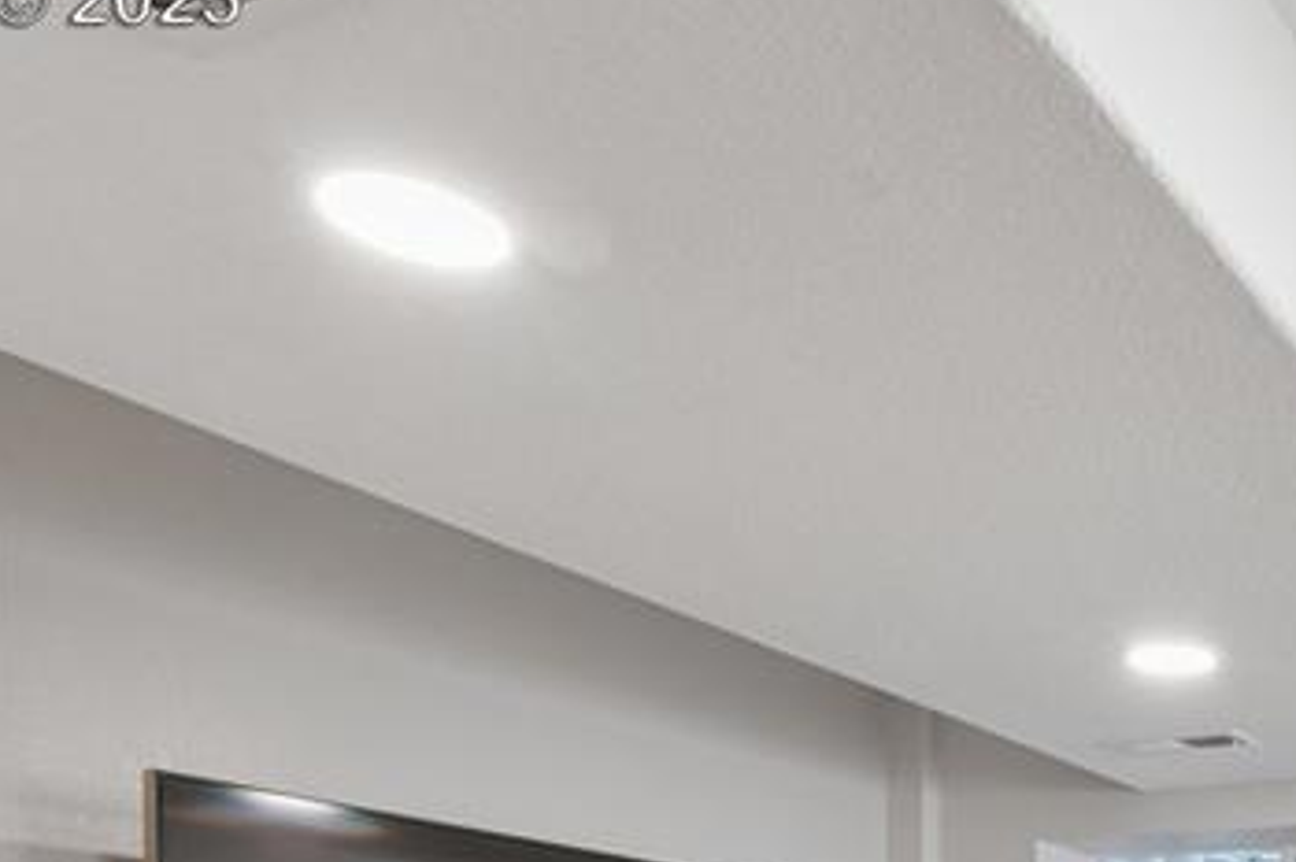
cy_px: 1084
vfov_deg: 27.8
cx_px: 1411
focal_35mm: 41
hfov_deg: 39.3
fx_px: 1475
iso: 100
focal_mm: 14
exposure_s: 1.3
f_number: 11
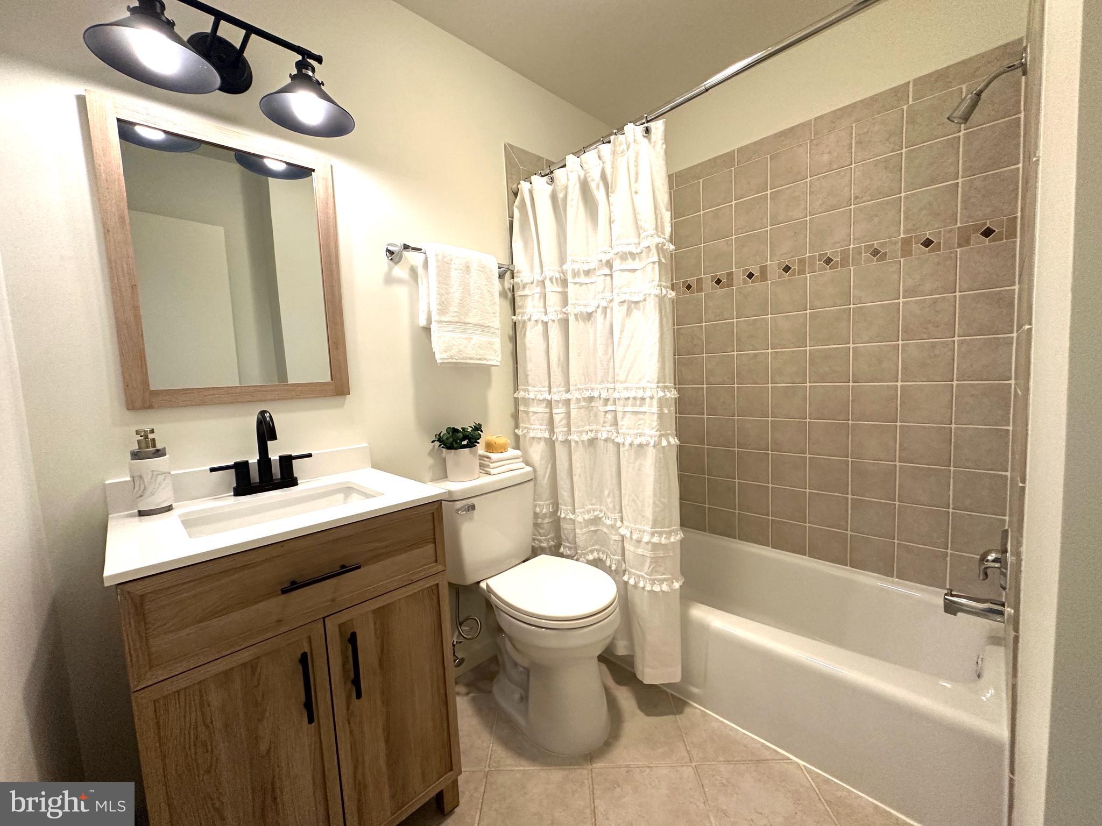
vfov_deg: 85.7
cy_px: 413
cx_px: 551
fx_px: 446
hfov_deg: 102.1
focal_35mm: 14
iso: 320
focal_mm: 2.22
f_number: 2.2
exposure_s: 1/120
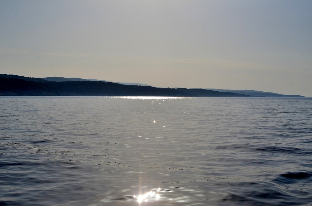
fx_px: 454
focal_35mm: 52
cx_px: 156
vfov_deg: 25.6
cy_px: 103
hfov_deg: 37.9
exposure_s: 1/8000
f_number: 7.1
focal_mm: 35
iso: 640
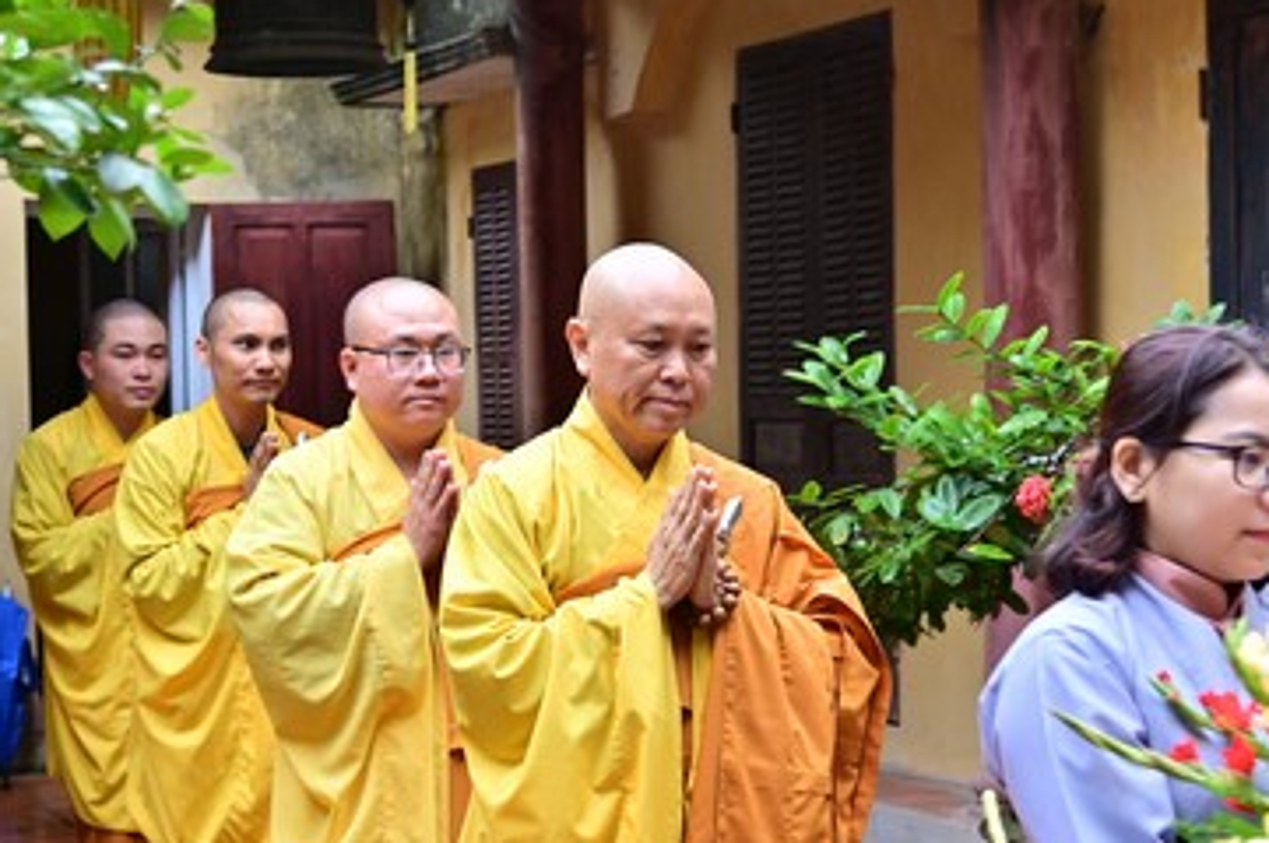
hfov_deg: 28.1
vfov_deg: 18.9
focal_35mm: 72
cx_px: 654
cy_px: 523
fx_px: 2536
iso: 320
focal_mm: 40
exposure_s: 1/80
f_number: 4.5
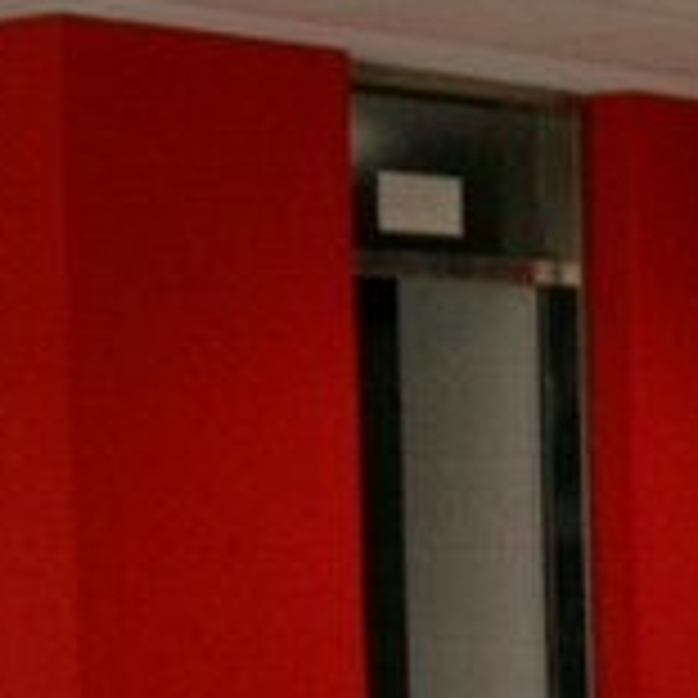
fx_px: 2897
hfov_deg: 12.6
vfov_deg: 13.6
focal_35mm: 127
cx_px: 1211
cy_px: 639
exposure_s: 1/125
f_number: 2.6
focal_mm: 7.6
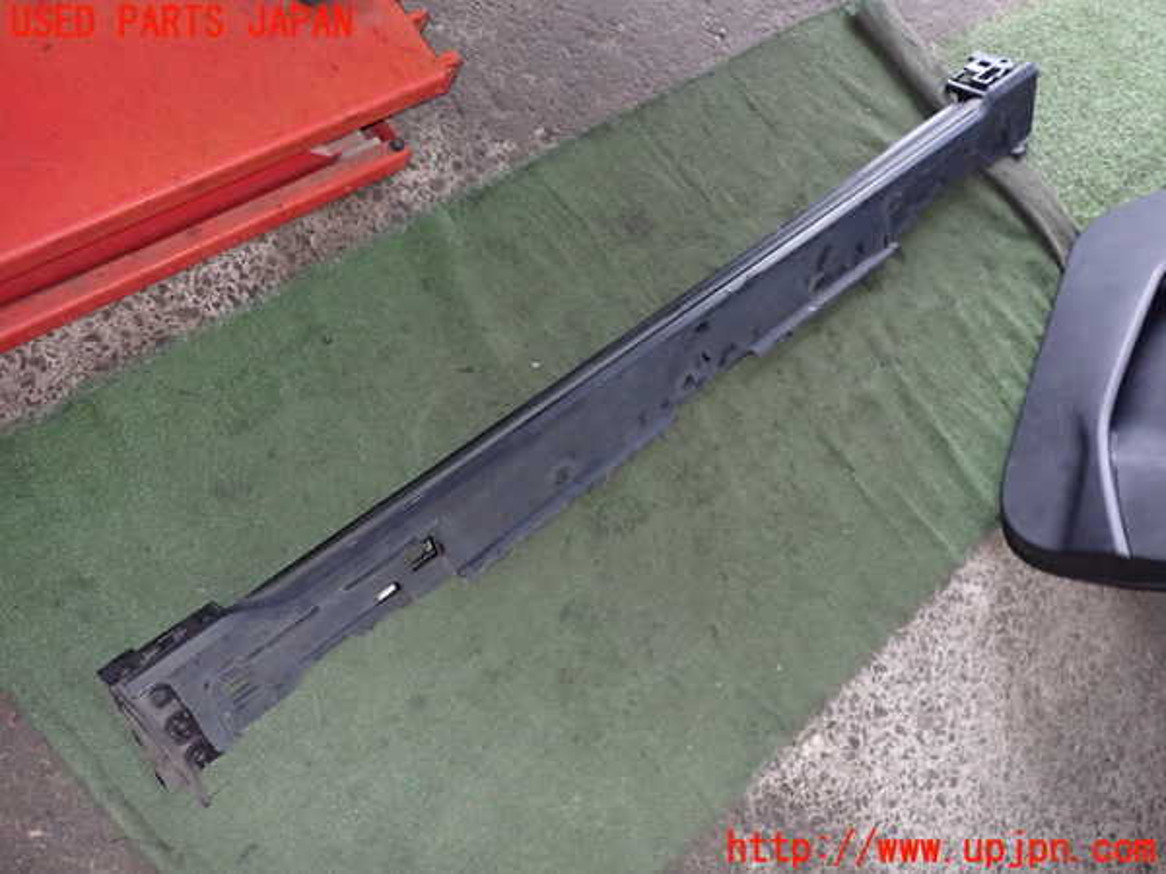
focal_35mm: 30
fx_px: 1011
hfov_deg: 60.0
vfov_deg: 46.8
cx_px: 583
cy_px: 437
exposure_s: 1/30
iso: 800
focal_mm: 5.4
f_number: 2.3
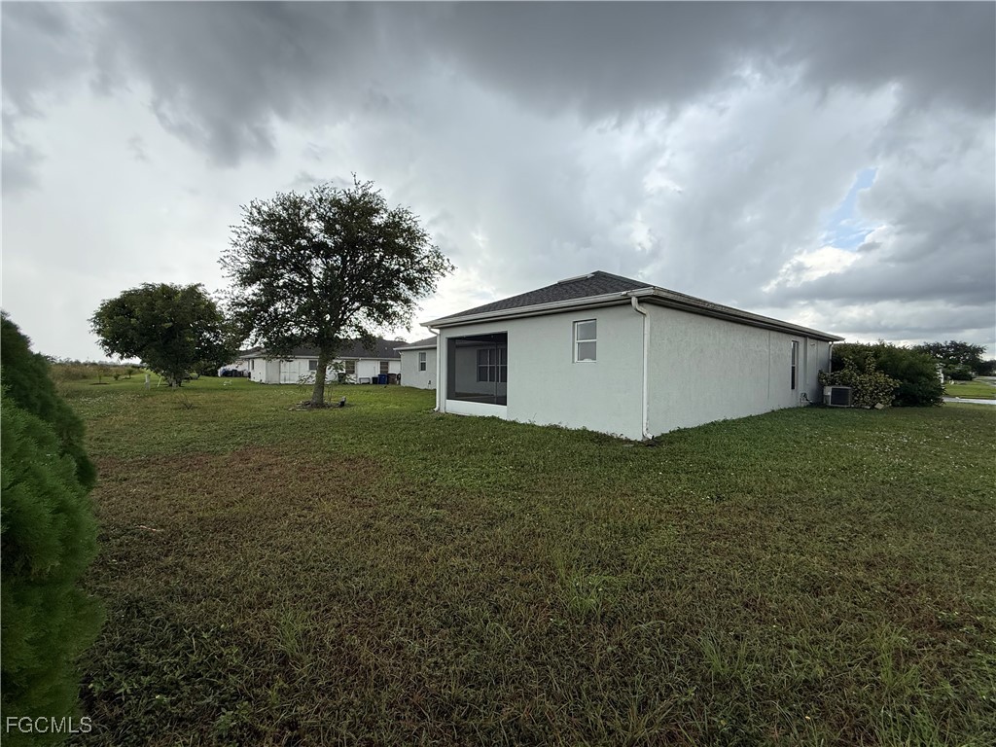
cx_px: 498
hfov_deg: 102.1
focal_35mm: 14
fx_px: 403
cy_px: 374
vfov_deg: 85.7
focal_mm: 2.22
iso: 64
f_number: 2.2
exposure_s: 1/498
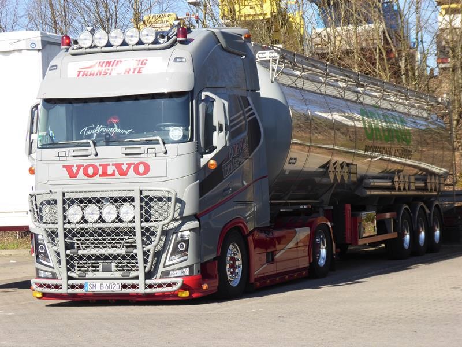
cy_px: 174
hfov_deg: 20.0
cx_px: 231
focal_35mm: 98
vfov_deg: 15.1
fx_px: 1308
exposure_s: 1/250
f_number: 4.9
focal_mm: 16.1
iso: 100
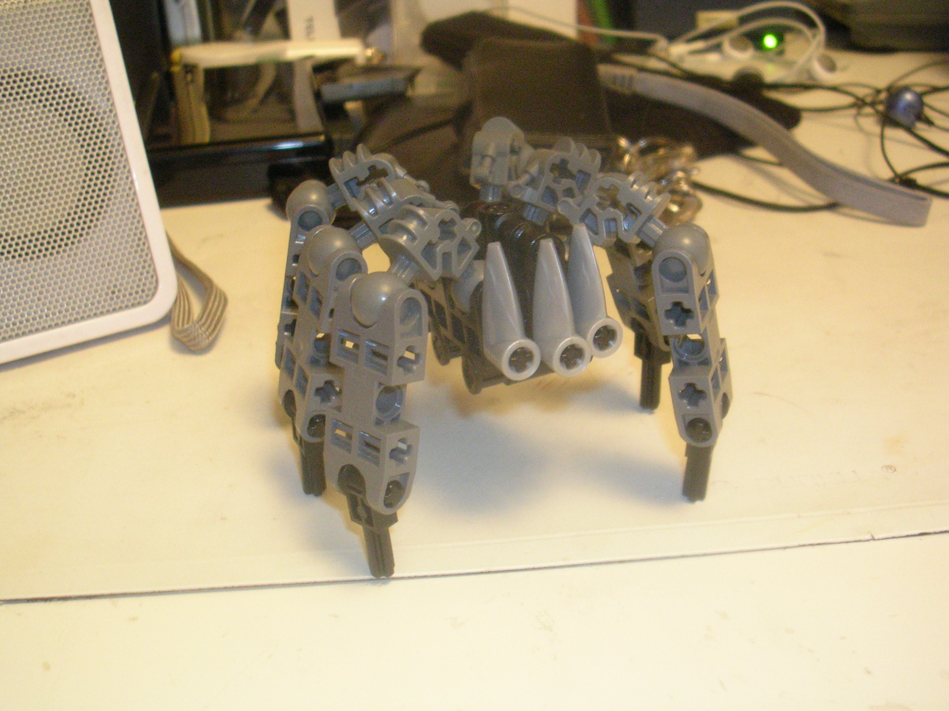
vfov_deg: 33.6
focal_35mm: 43
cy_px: 356
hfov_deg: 43.9
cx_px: 474
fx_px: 1179
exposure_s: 1/11.5
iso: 200
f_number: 3
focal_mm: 6.6
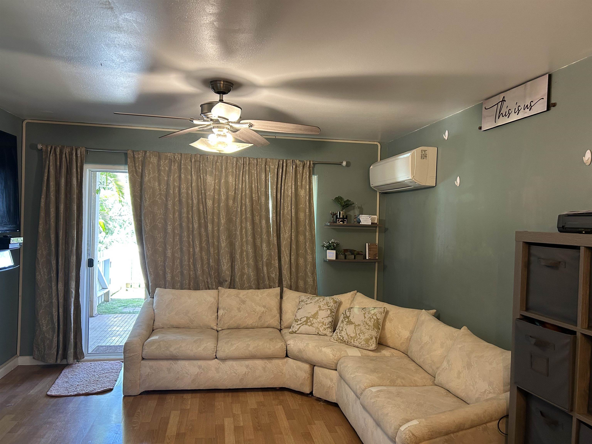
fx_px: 445
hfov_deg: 67.3
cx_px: 296
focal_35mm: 26
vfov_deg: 53.1
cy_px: 222
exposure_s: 1/60
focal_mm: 5.7
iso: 160
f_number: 1.5
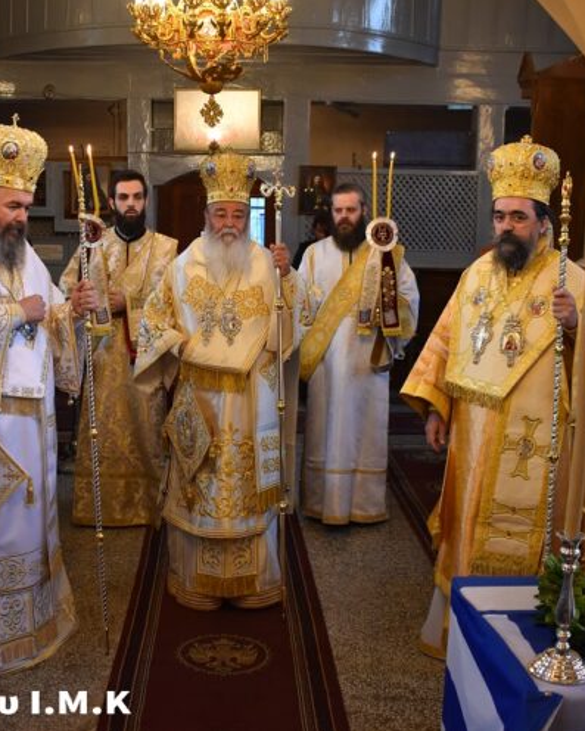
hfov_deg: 33.5
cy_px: 366
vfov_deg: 41.4
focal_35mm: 45
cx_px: 231
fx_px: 967
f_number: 3.8
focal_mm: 21
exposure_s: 1/60
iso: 800
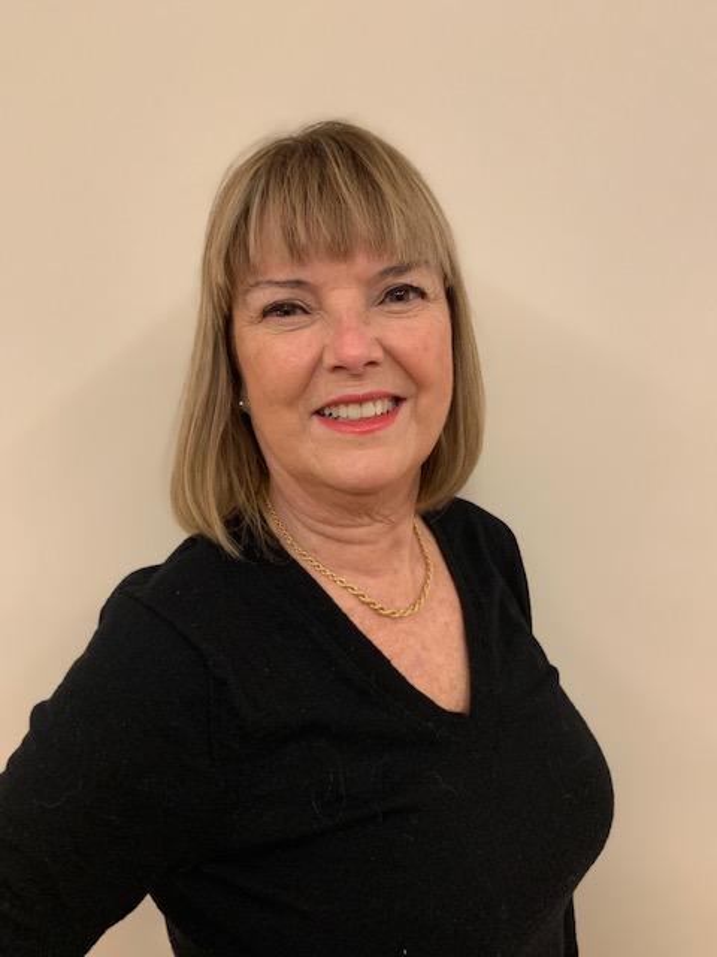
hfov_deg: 53.1
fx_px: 718
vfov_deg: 67.3
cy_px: 478
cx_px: 358
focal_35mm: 26
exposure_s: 1/30
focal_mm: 4.25
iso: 400
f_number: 1.8
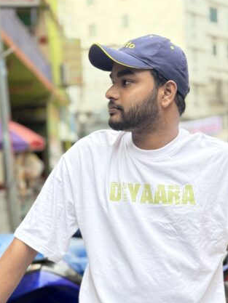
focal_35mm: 66
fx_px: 579
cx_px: 146
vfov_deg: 29.2
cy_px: 198
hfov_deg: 22.2
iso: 100
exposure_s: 1/170
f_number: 1.78
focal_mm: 6.76
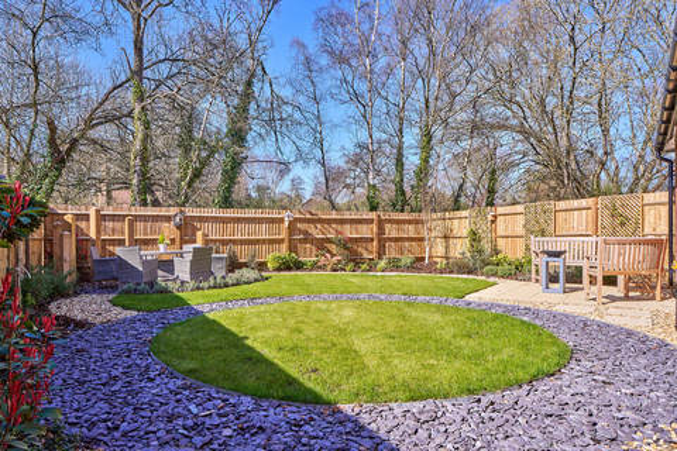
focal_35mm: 24
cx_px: 338
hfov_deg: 73.7
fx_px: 451
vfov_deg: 53.1
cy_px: 226
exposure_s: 1/100
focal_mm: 24
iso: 100
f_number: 10
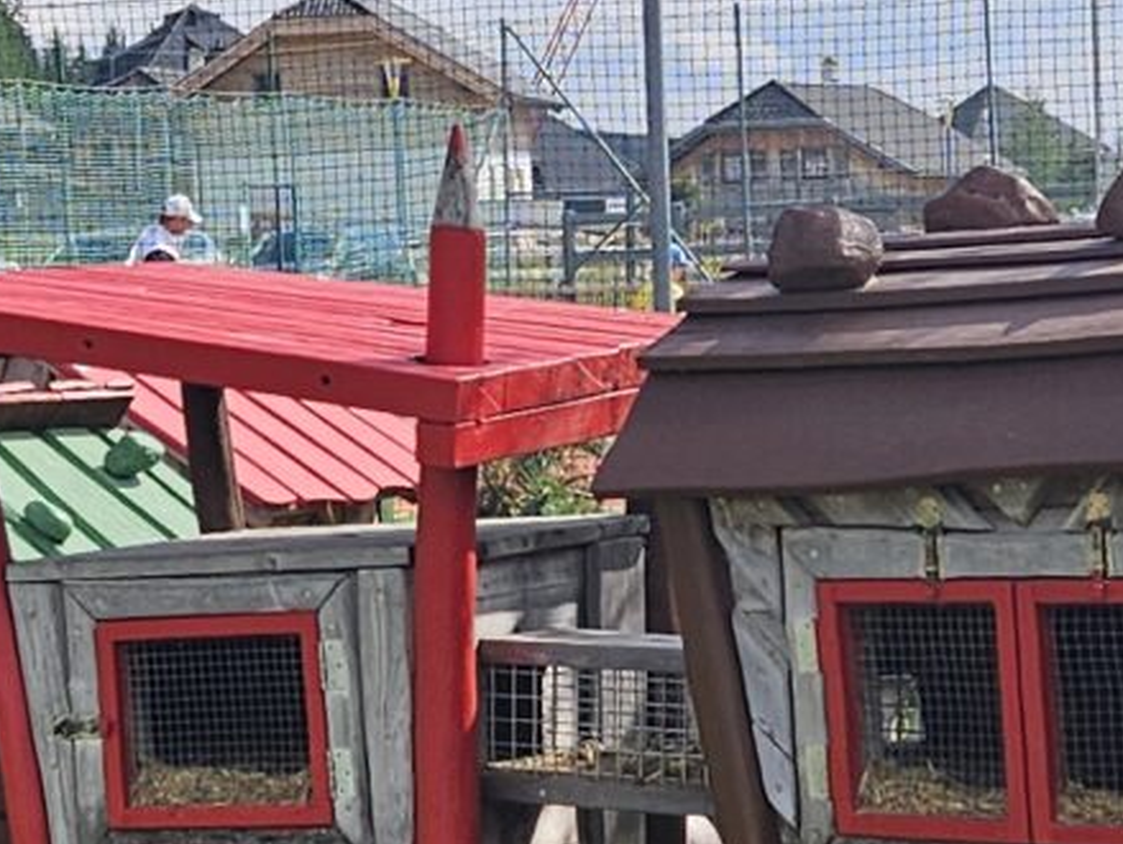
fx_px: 4351
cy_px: 650
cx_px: 537
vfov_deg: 11.1
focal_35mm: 134
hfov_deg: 14.7
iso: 25
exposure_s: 1/2054
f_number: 1.8
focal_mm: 5.4
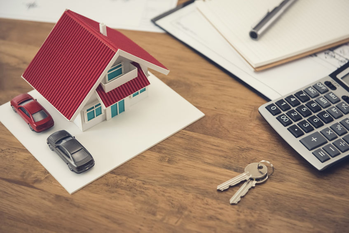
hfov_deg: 28.8
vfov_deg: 19.5
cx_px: 174
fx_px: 679
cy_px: 116
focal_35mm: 70
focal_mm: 70
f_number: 4
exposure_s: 1/125
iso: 400
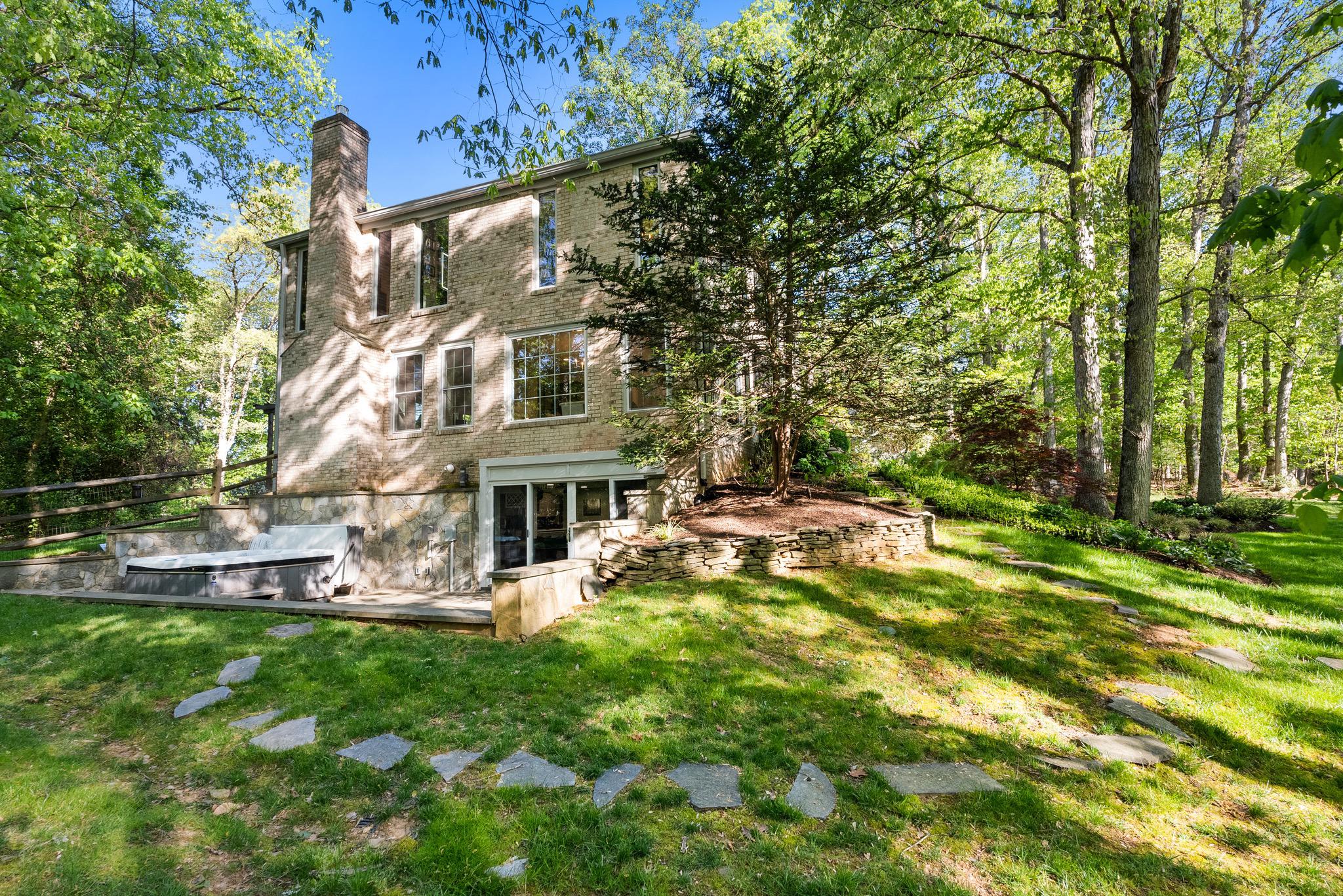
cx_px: 672
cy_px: 448
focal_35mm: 16
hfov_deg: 96.7
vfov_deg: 73.8
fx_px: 597
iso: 320
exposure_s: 1/100
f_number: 7.1
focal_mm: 16
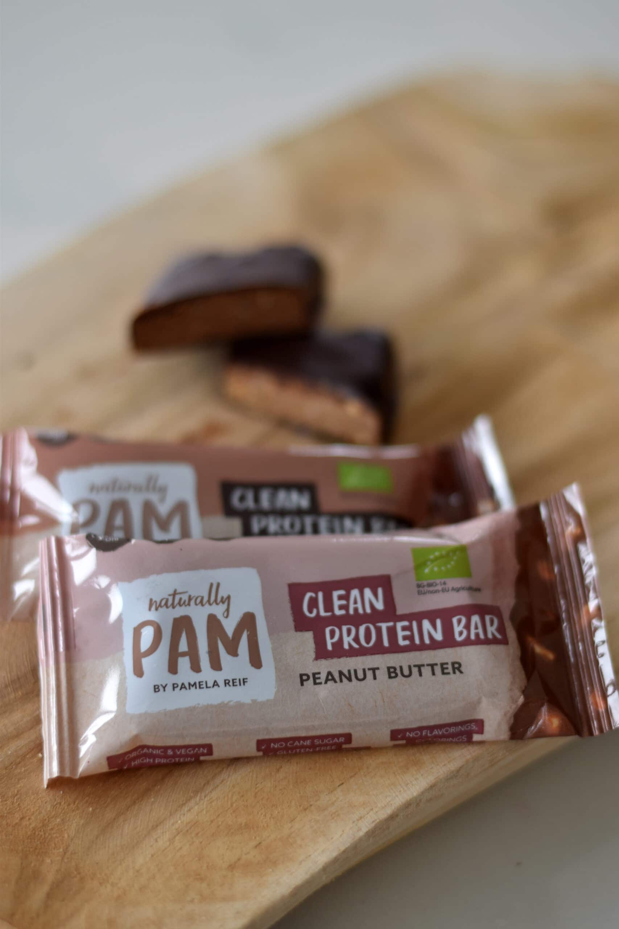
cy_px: 464
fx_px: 1934
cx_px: 310
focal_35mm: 75
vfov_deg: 27.0
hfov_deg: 18.2
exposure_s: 1/25
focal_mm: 50
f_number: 2.5
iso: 100
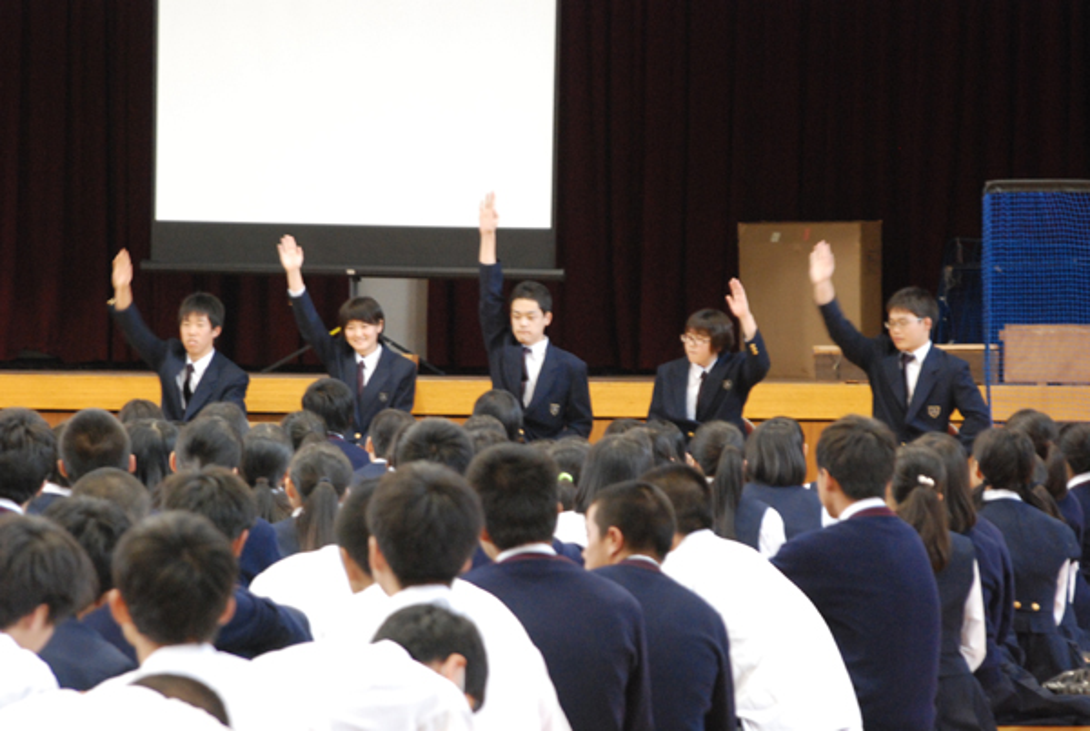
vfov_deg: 7.7
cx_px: 545
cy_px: 366
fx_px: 5458
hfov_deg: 11.4
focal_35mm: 180
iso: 1600
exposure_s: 1/25
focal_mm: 120
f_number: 6
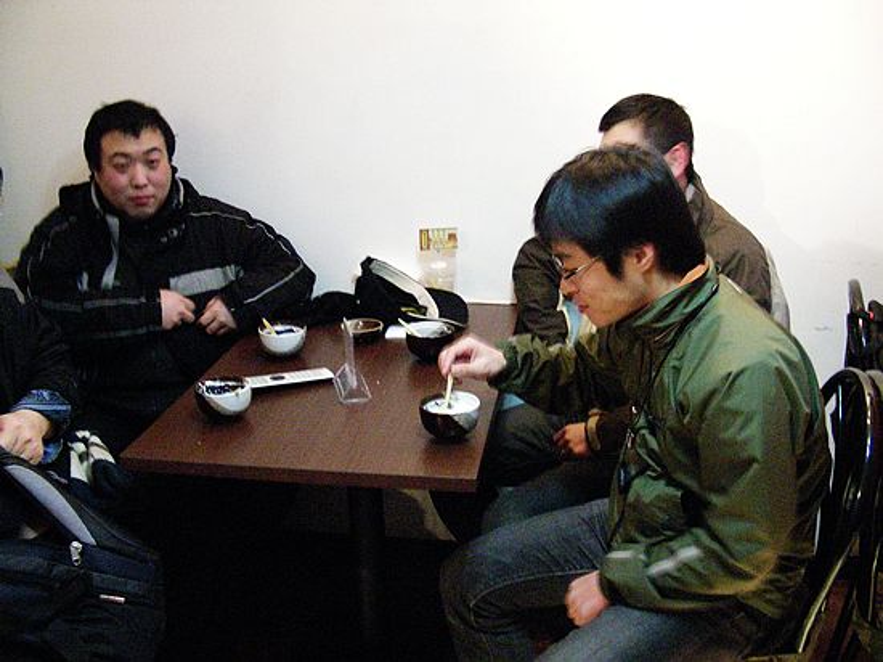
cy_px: 331
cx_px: 442
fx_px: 969
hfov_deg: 49.0
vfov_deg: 37.7
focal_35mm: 38
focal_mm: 6.3
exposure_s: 1/6.4
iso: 800
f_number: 3.5
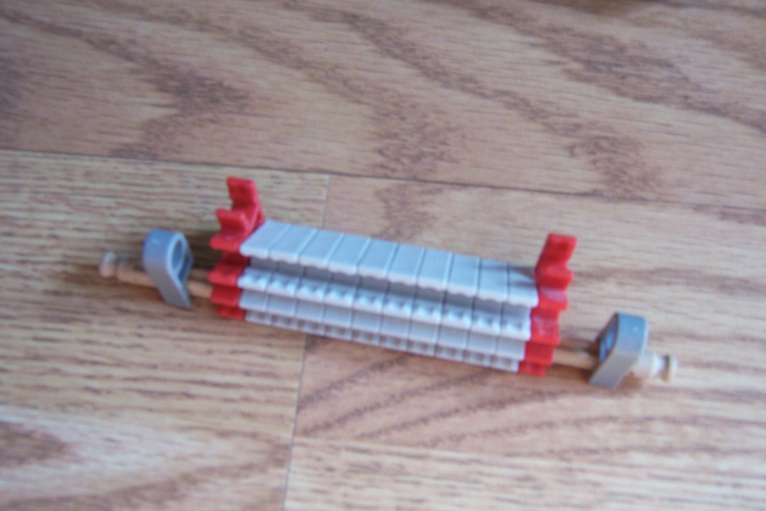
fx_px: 745
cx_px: 385
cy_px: 260
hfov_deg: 54.4
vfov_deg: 37.9
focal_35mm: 35
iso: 140
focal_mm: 5.5
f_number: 3.4
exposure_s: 1/15
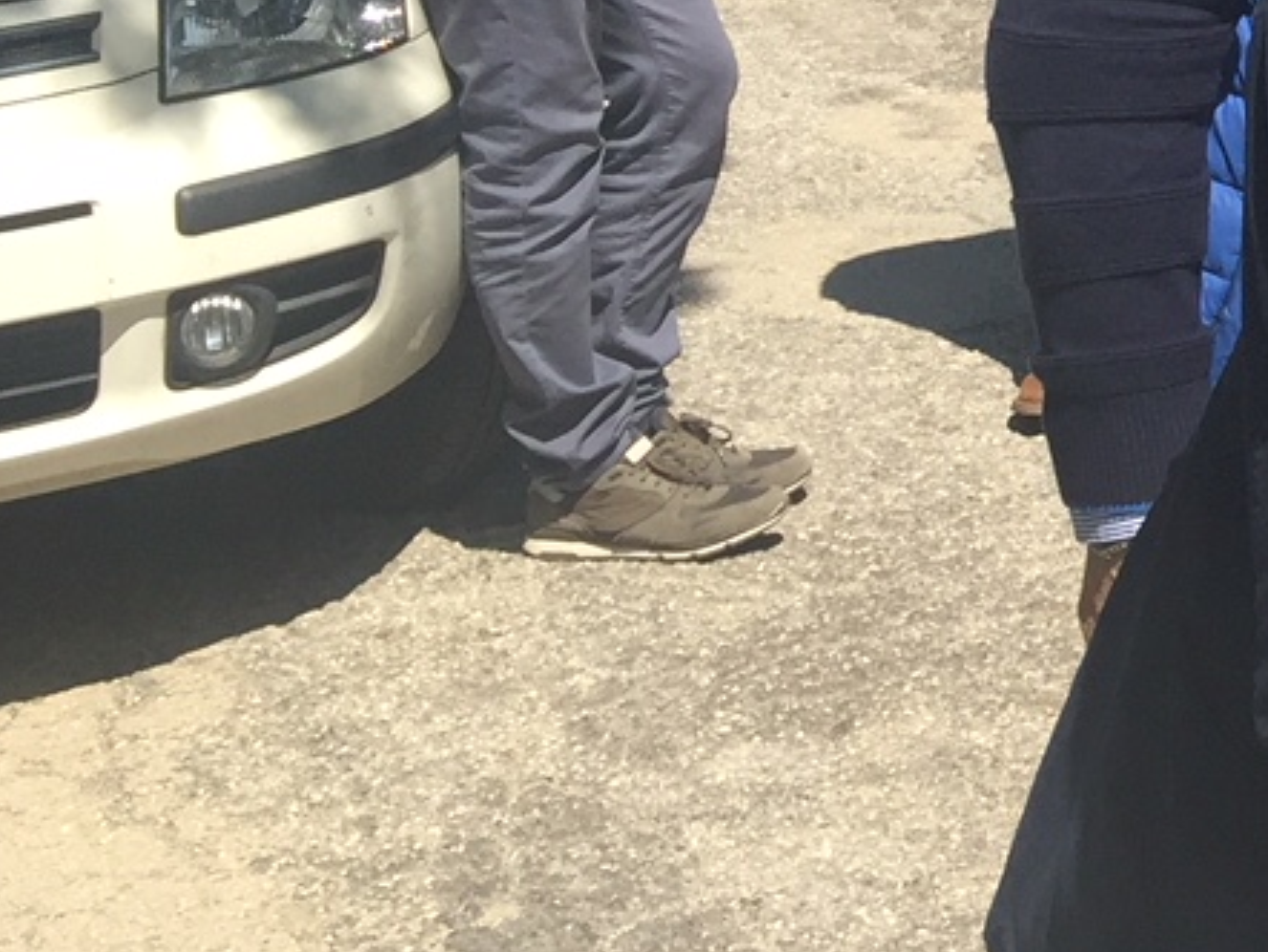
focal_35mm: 107
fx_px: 3922
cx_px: 2218
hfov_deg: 15.9
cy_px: -476
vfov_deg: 13.1
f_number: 2.2
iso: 32
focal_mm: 4.15
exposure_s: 1/1464
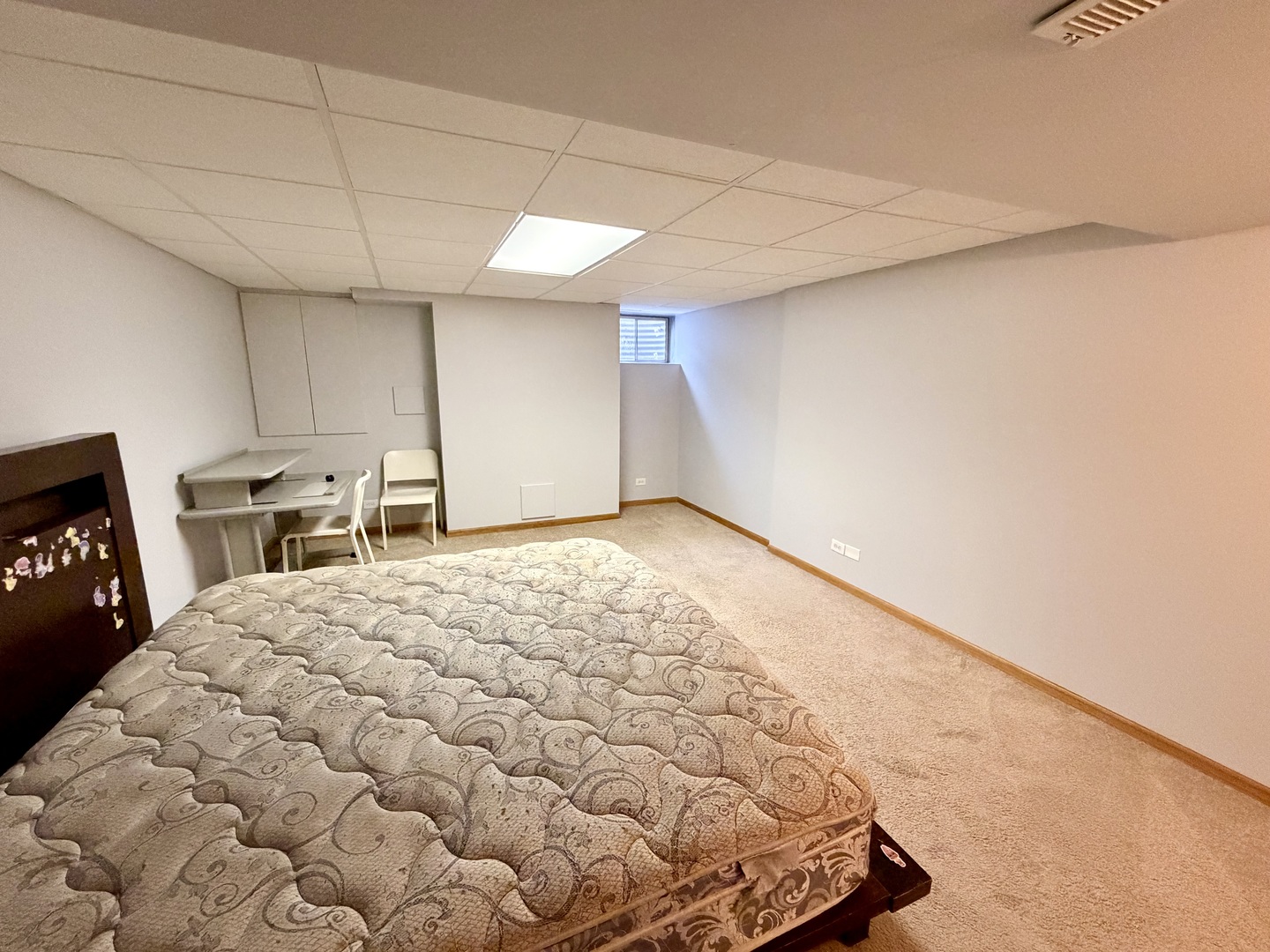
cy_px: 476
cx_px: 635
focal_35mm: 14
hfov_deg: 102.1
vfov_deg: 85.7
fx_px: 514
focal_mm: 2.22
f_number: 2.2
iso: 500
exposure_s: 1/60
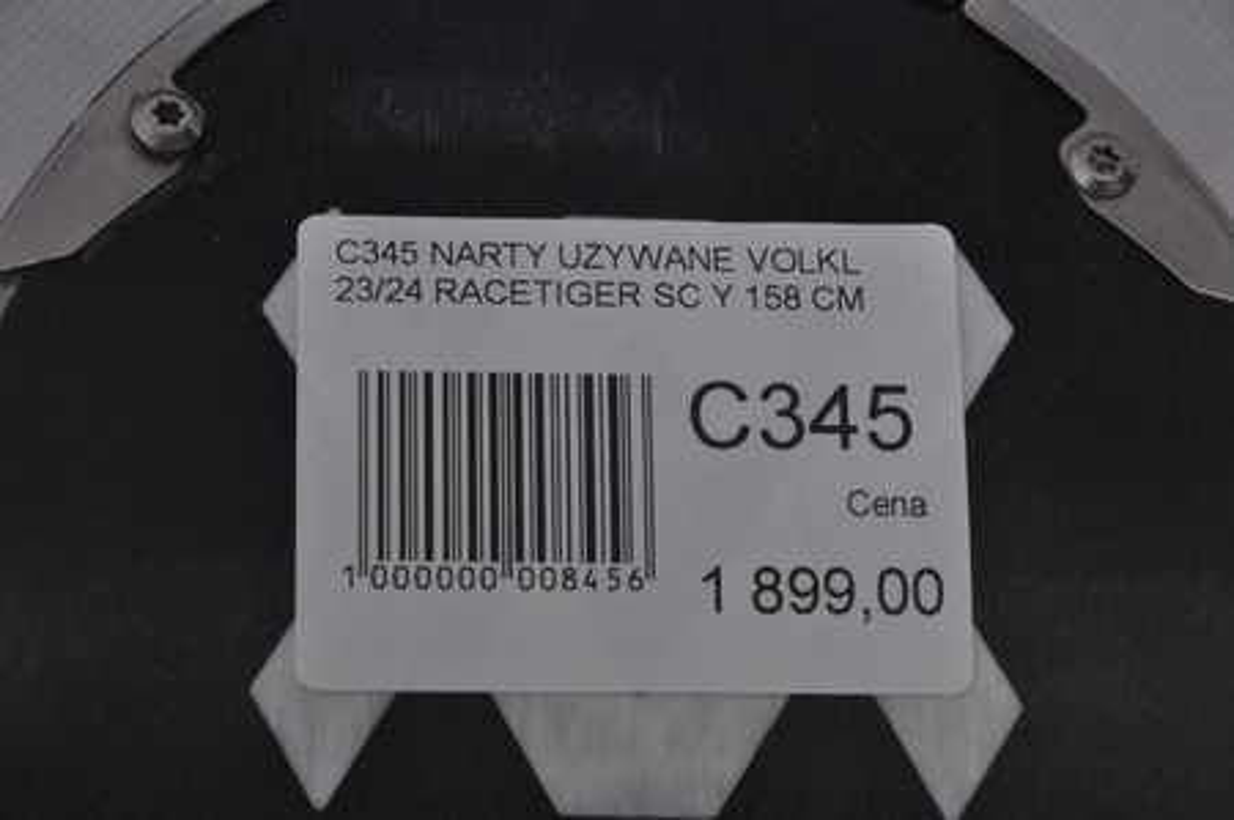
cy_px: 410
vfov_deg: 8.7
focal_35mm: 158
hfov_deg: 13.1
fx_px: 5393
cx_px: 617
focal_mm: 105
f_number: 9.5
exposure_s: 1/125
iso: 3200
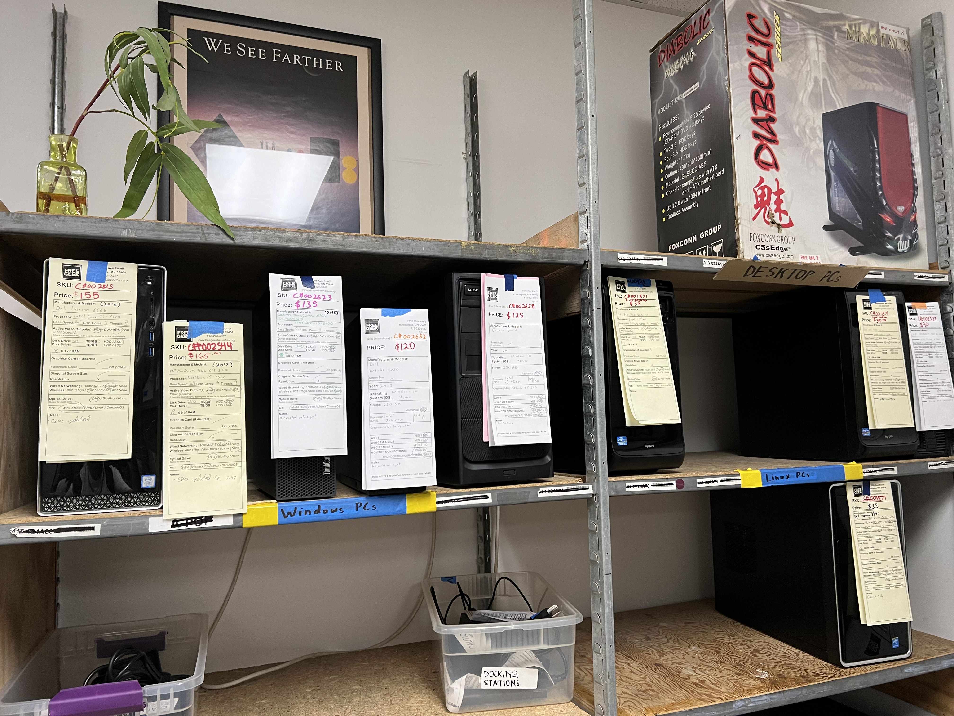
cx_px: 477
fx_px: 717
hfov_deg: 67.3
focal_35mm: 26
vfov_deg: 53.1
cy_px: 358
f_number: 1.5
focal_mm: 5.7
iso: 160
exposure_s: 1/60
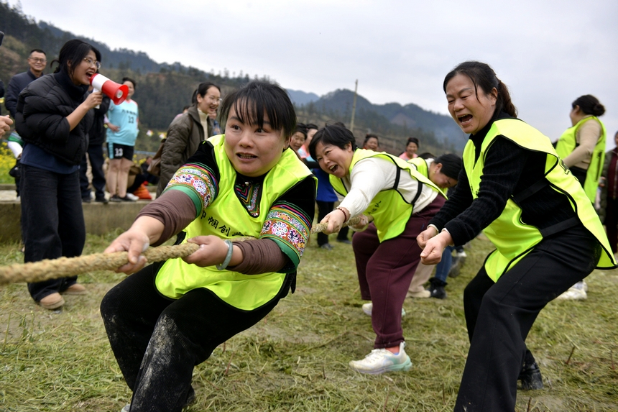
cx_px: 309
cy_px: 206
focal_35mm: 32
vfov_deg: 41.1
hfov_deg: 58.7
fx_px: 549
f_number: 3.5
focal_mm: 32
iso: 800
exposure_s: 1/3200
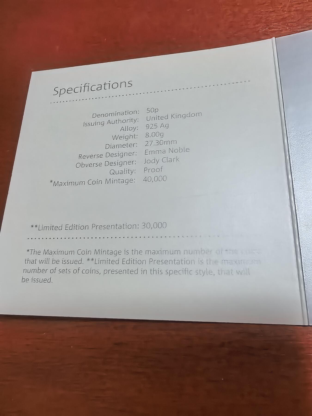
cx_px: 156
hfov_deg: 56.8
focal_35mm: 24
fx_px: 288
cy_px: 208
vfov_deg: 71.6
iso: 500
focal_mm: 1.68
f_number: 2.2
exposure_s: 1/25
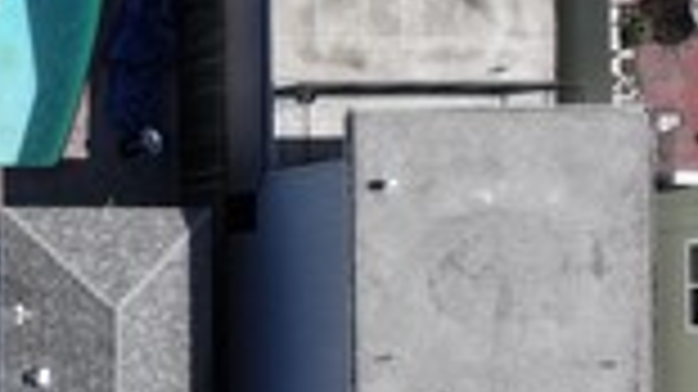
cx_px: -1459
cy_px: 417
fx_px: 3200
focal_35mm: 173
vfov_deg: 7.0
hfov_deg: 9.5
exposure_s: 1/3000
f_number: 2.8
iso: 130
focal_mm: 12.29
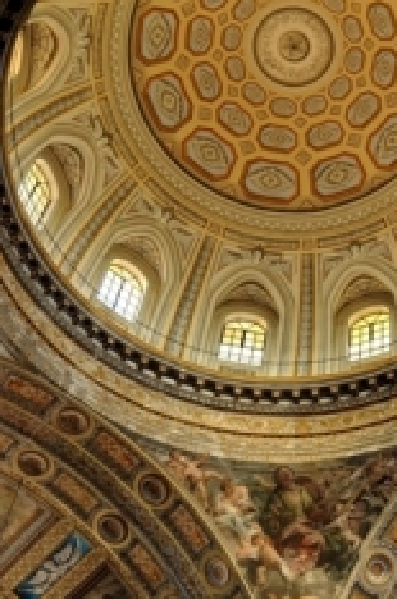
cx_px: 279
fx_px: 1146
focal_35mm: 69
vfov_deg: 29.2
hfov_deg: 19.6
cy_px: 379
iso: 400
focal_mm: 24
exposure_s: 1/60
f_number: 2.8
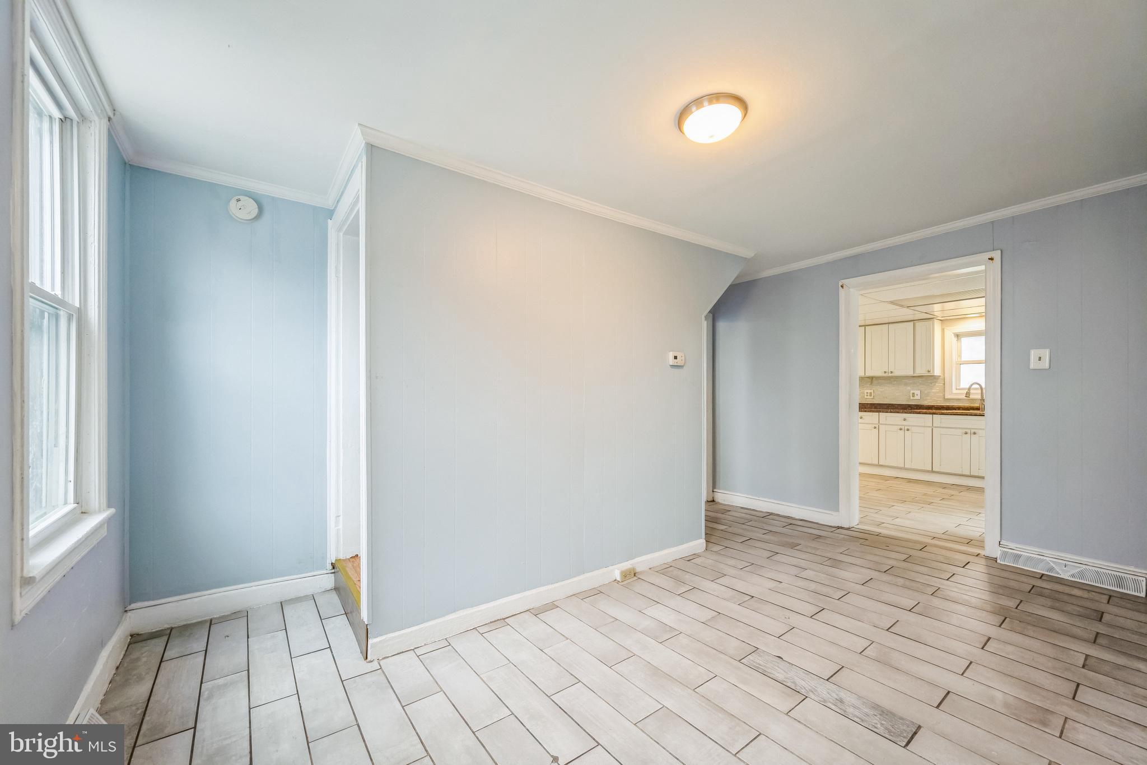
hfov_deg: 104.3
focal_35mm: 14
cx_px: 574
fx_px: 446
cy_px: 382
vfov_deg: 81.2
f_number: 8
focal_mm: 14
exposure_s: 1/40
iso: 800
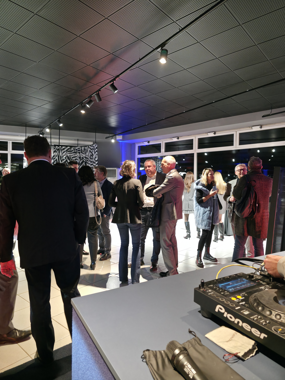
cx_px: 142
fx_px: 252
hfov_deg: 58.9
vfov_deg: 73.9
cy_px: 190
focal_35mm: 23
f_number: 1.7
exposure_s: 1/50
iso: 250
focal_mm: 6.3
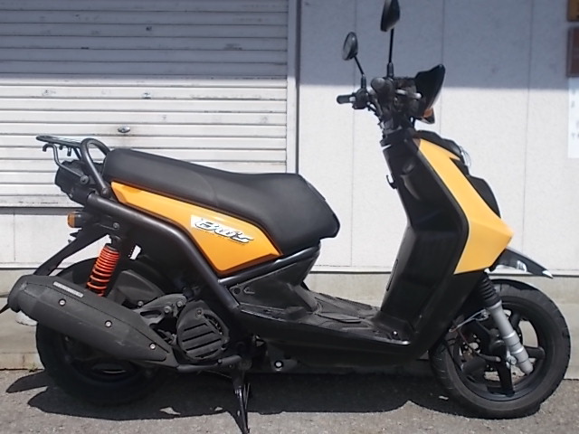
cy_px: 217
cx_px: 290
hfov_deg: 47.9
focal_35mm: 39
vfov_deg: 36.8
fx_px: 652
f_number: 9.8
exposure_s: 1/125
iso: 80
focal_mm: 6.9
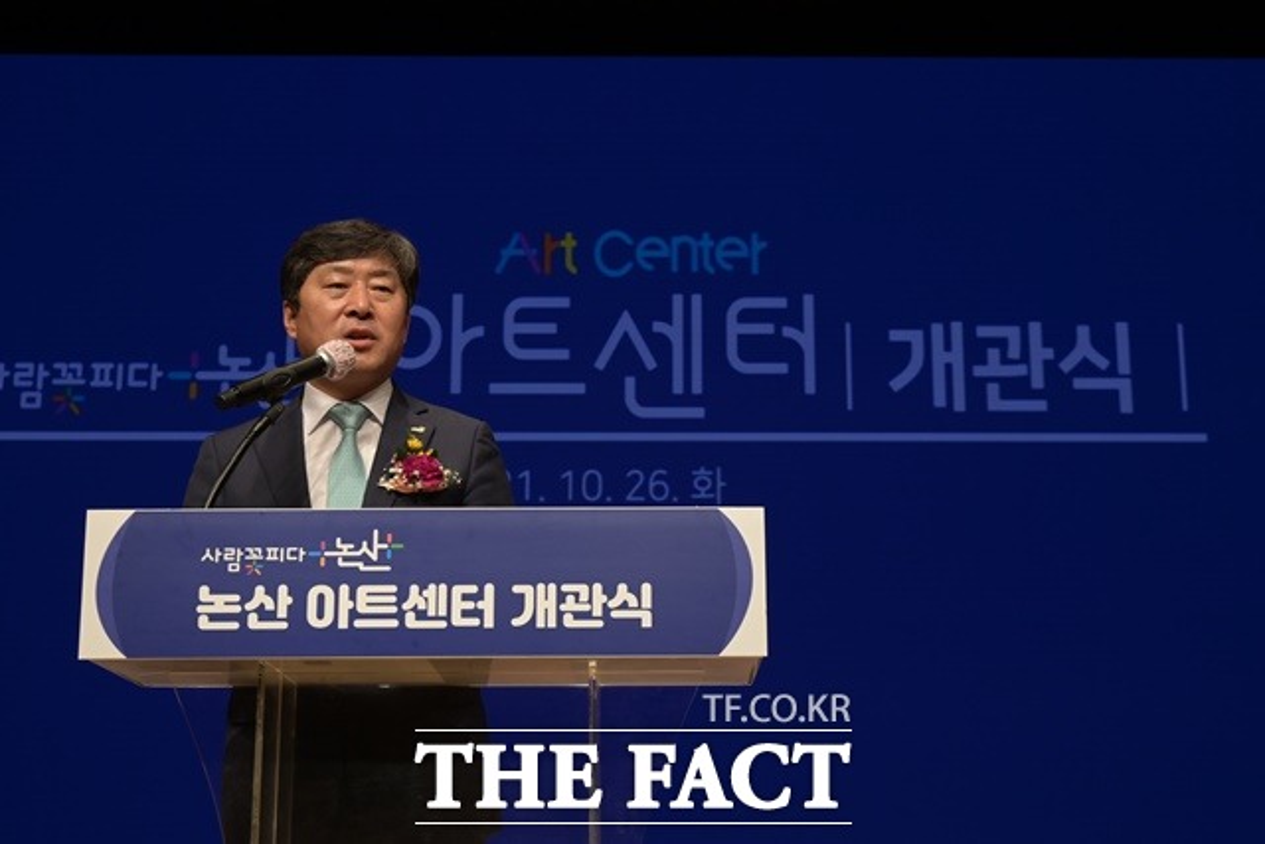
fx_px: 1933
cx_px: 632
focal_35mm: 55
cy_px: 422
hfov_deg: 36.2
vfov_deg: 24.6
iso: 800
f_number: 11
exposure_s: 1/160
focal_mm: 55
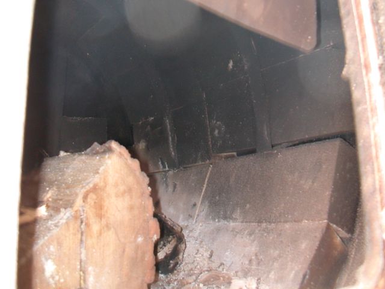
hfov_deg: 50.1
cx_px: 192
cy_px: 144
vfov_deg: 38.7
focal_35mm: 37
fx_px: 412
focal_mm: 5.6
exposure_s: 1
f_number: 2.7
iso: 200
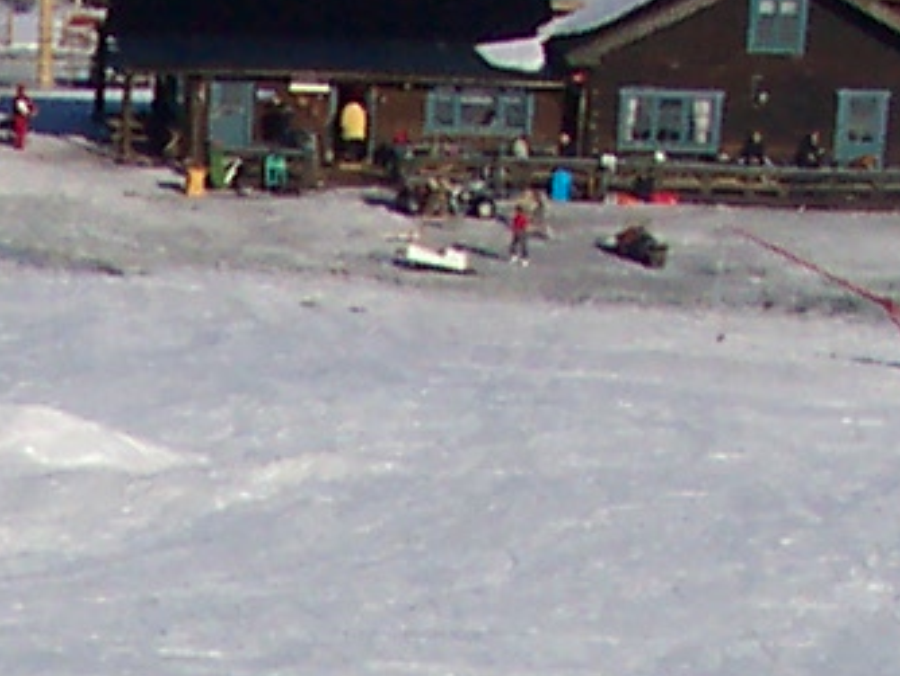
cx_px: -520
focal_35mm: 236
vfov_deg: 5.9
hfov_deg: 8.2
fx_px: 6140
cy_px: 1853
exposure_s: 1/1000
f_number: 4.8
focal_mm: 8
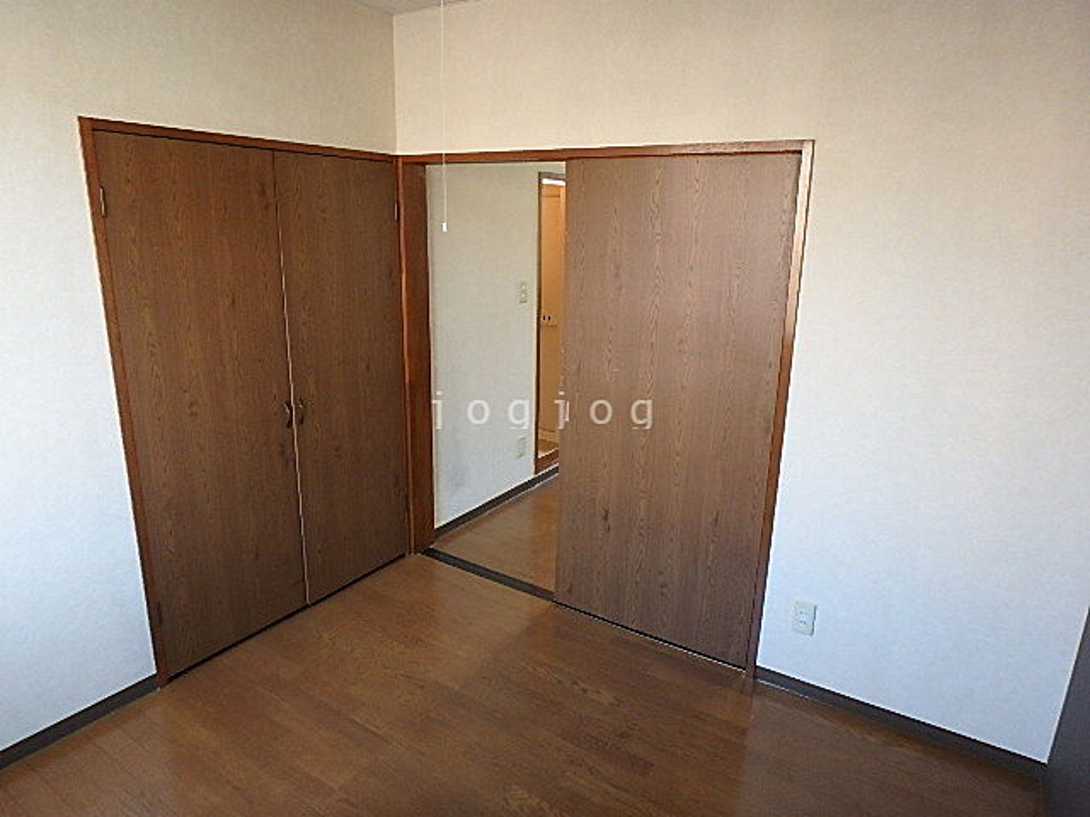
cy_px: 408
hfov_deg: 79.0
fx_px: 661
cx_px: 545
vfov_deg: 63.4
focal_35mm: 21
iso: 320
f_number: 3.5
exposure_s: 1/30
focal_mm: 3.7
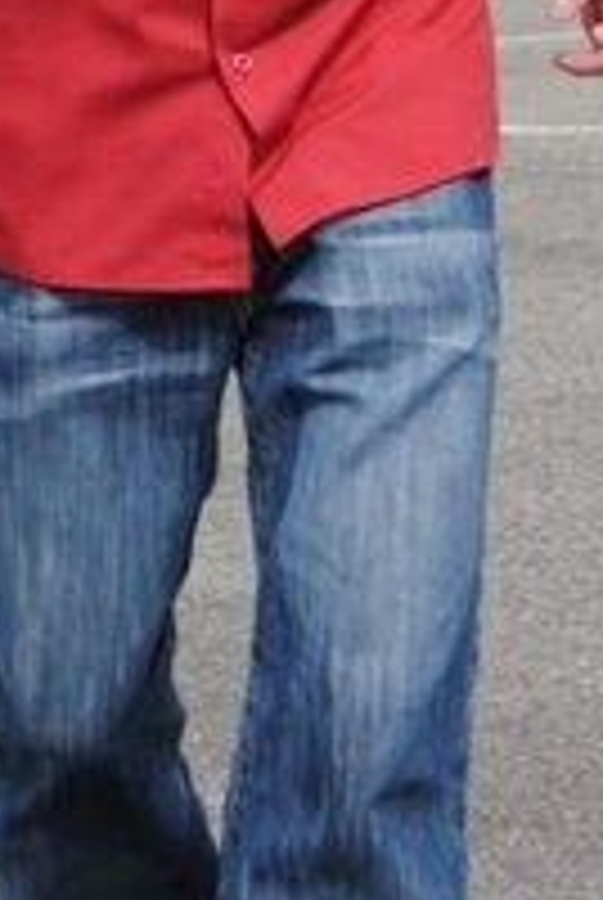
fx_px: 6600
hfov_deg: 5.2
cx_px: 711
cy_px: -272
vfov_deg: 7.7
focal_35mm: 264
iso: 180
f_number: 5.6
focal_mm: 55
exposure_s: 1/1000
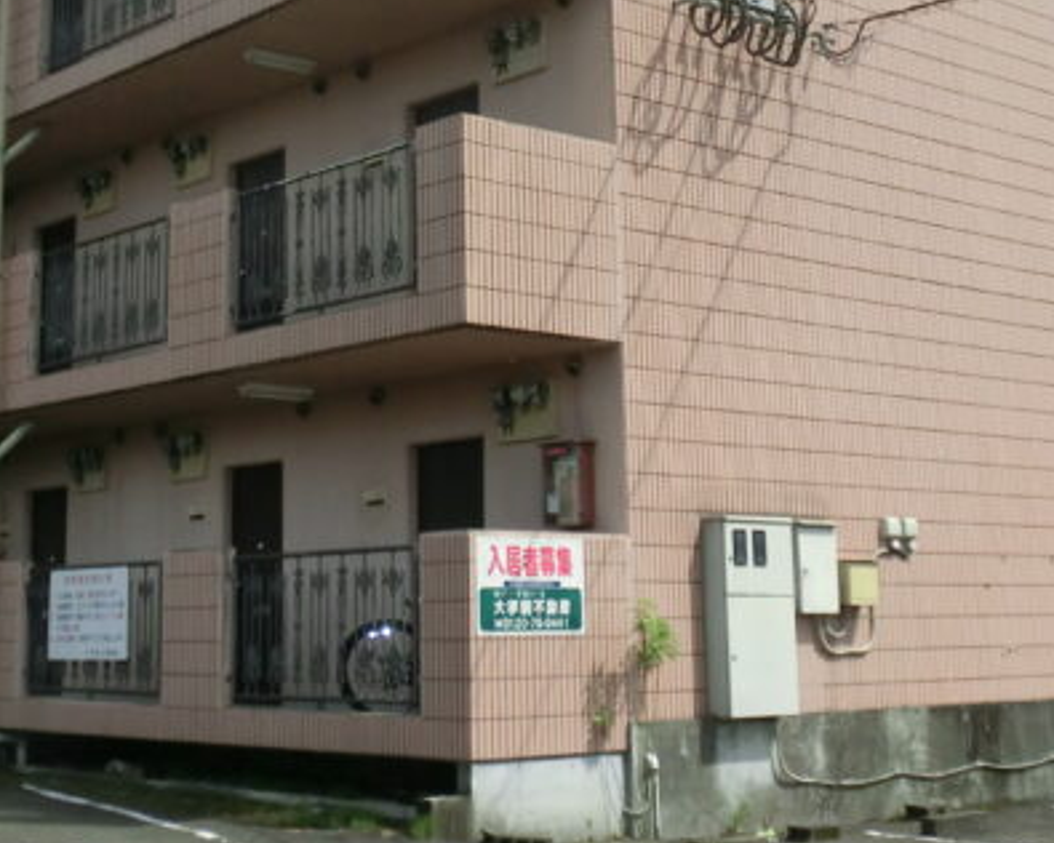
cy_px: 168
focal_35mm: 63
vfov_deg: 23.8
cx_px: 406
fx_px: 1965
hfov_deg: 29.9
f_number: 3.7
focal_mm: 5.3
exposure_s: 1/1600
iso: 100
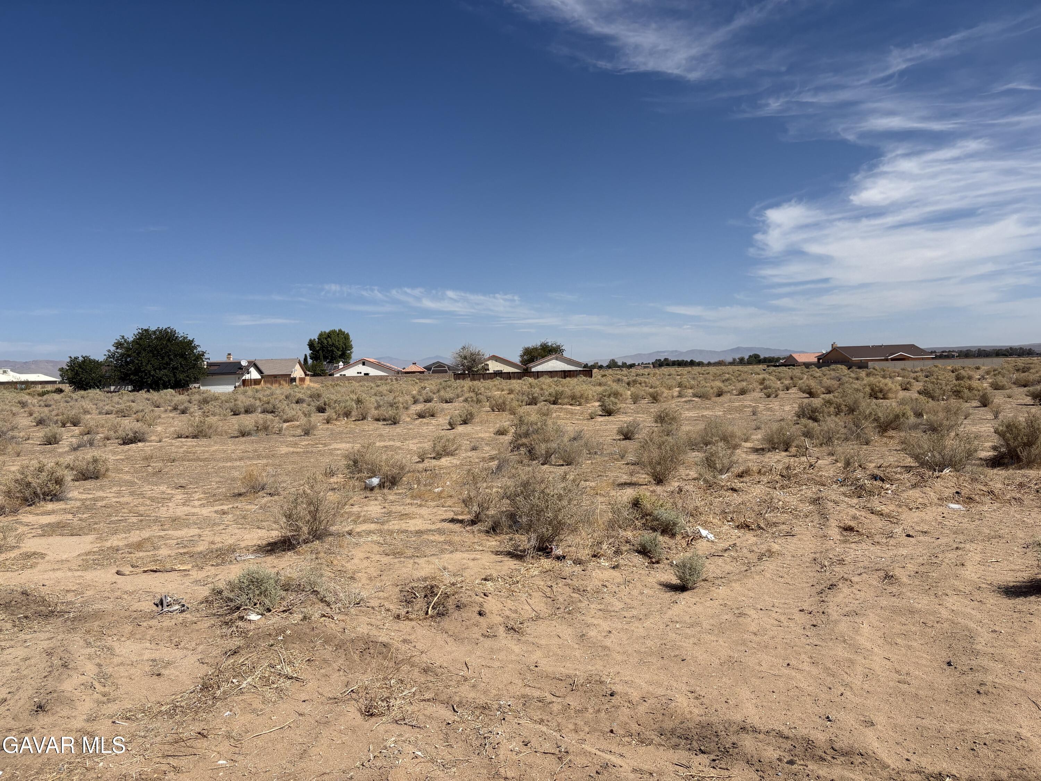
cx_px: 520
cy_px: 390
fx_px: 782
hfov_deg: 67.3
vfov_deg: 53.1
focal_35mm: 26
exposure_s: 1/7813
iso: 50
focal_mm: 5.96
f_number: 1.6
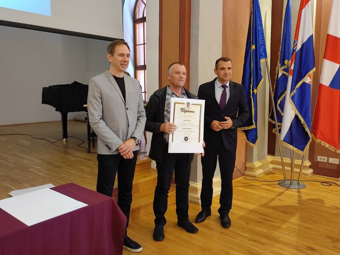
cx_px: 170
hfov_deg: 69.4
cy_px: 128
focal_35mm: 25
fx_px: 245
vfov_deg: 54.8
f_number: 1.79
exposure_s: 1/33
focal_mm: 4.7
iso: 1372
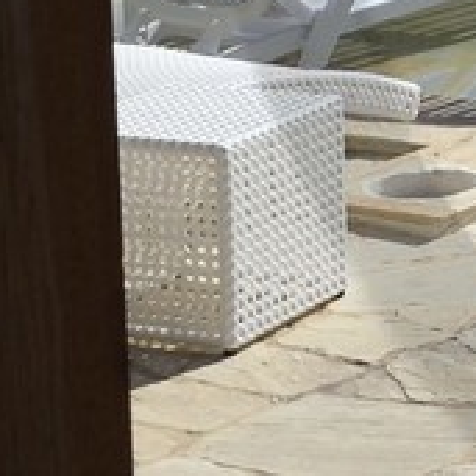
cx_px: 1319
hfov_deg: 7.6
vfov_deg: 8.2
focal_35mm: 207
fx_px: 3220
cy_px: -335
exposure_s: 1/250
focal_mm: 26
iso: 200
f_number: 18
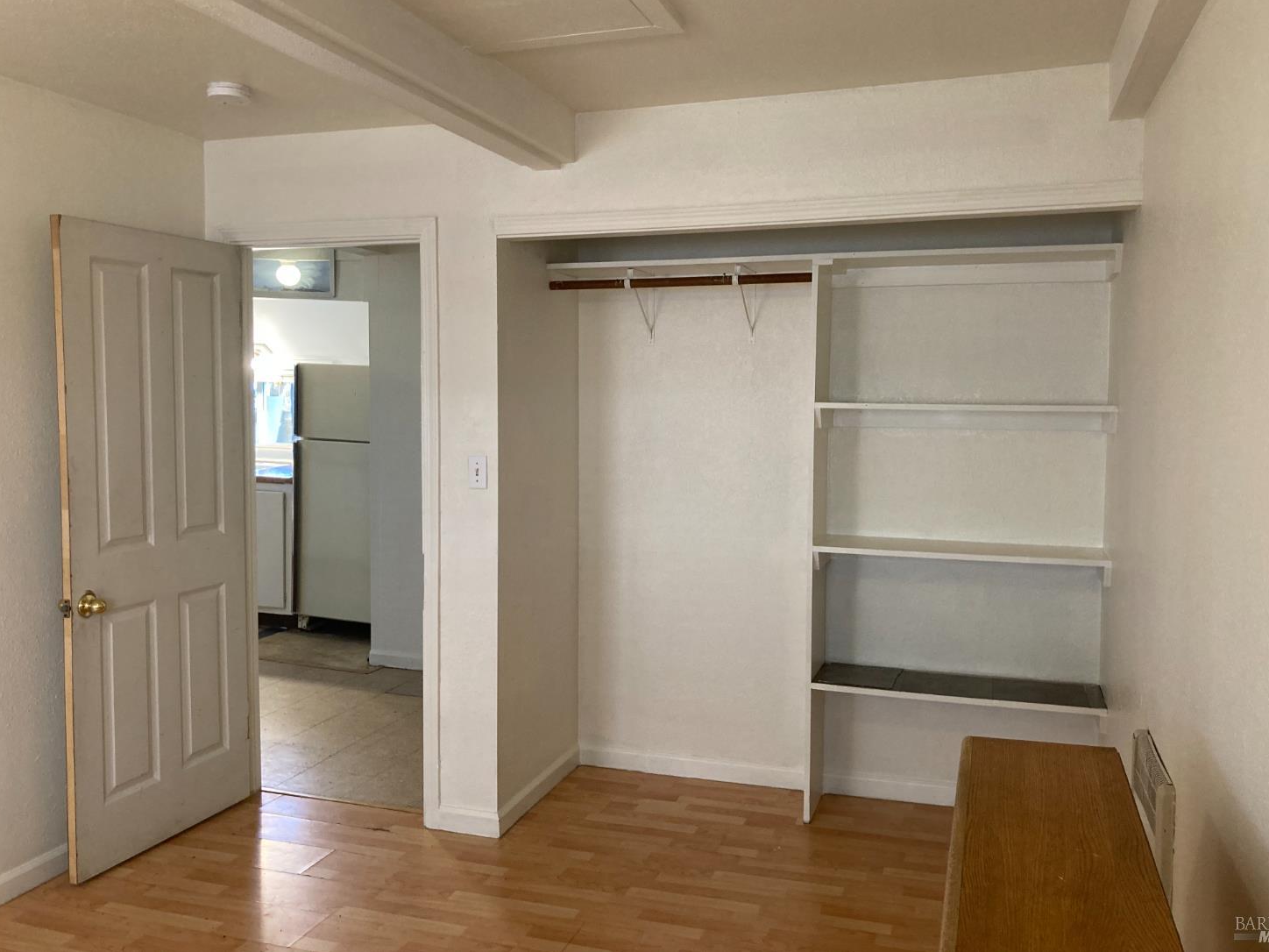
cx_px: 649
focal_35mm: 29
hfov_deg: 61.7
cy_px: 462
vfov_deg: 48.2
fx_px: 1063
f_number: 1.8
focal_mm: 3.99
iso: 160
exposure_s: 1/60
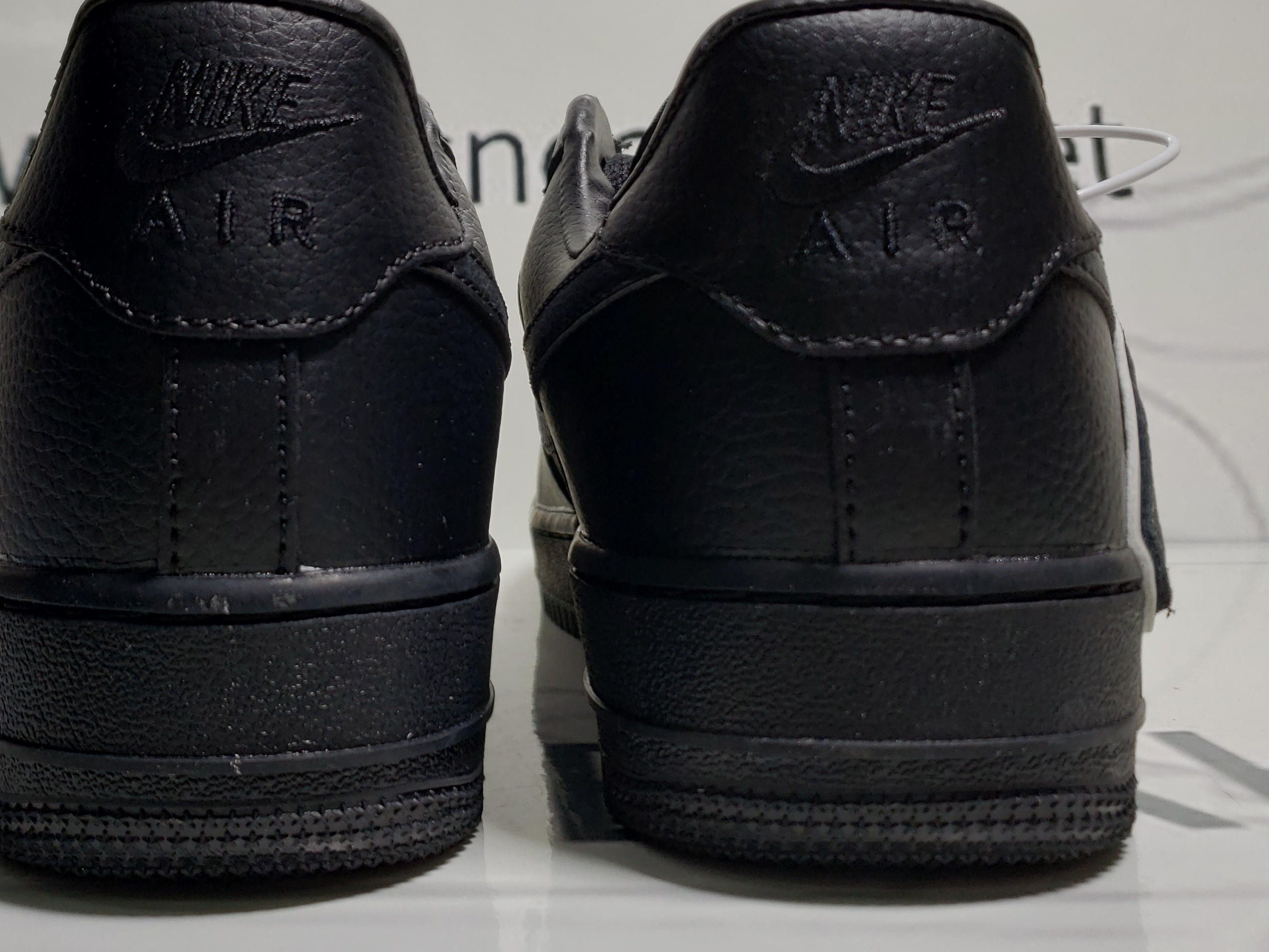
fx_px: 1503
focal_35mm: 41
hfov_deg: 45.1
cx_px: 419
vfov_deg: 35.0
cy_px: 358
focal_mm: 4.3
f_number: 1.5
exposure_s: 1/351
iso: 50
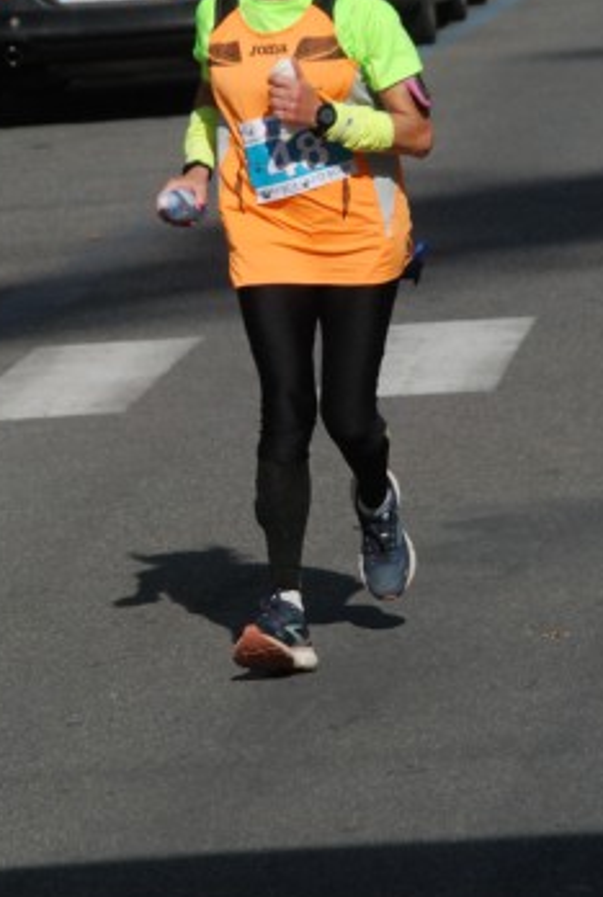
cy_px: 263
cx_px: 316
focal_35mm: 310
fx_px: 7742
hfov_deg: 4.5
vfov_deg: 6.6
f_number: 9
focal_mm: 120
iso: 1000
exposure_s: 1/2500
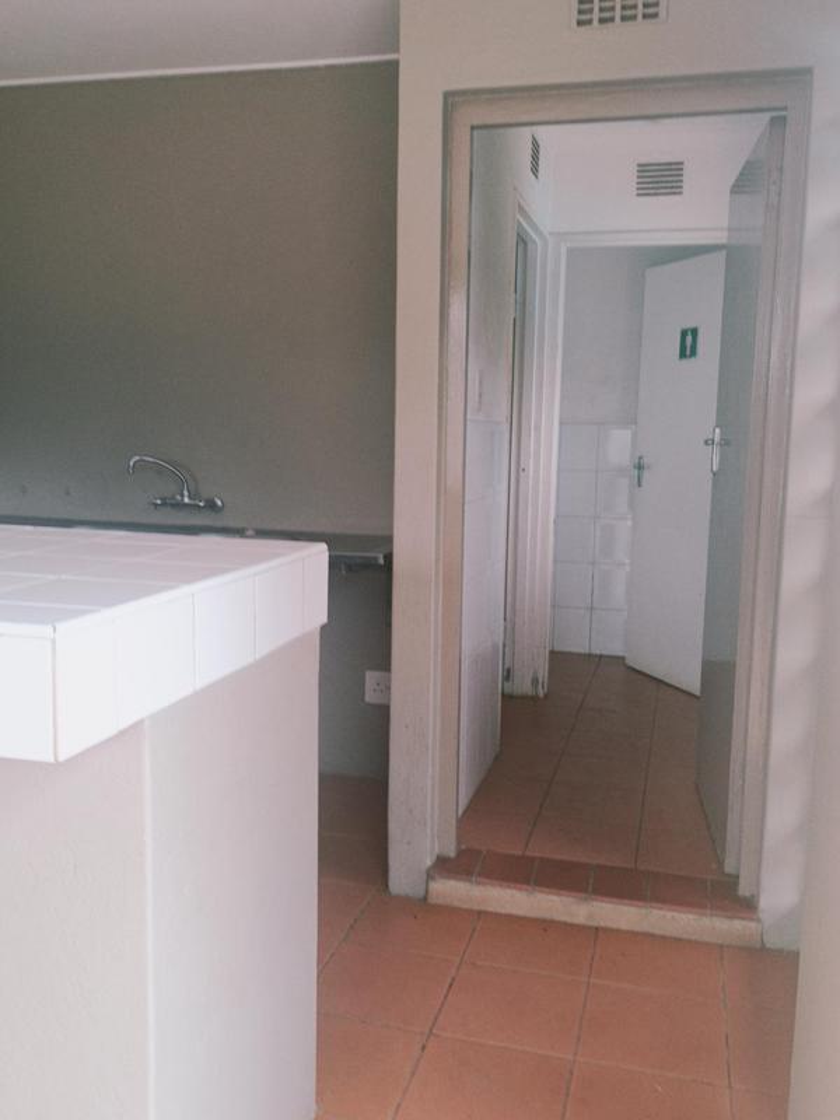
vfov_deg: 58.4
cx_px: 420
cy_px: 560
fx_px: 1003
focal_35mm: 31
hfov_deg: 45.4
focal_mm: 4.7
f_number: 1.7
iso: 80
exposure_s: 1/50
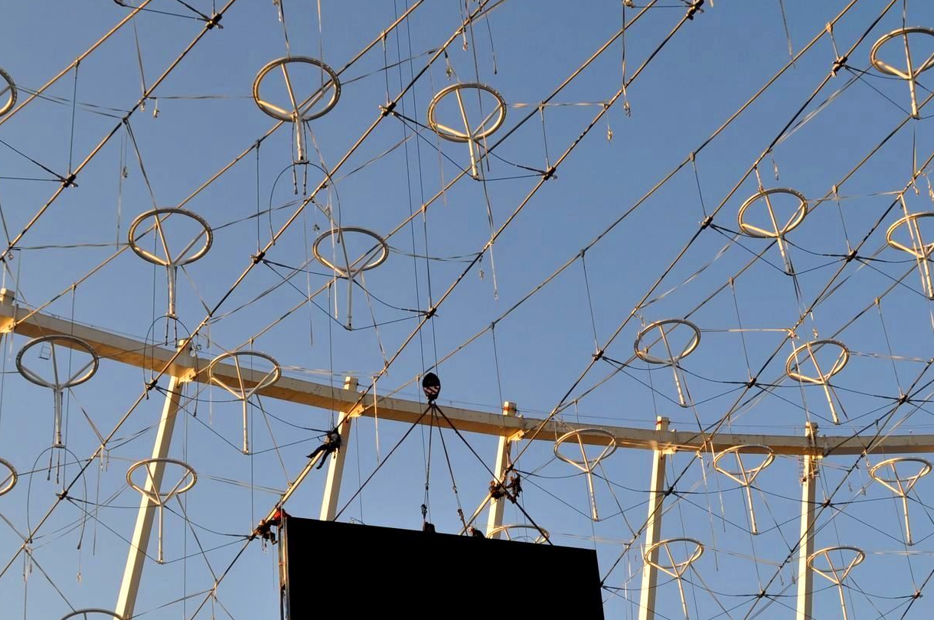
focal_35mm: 58
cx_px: 493
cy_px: 485
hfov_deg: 34.5
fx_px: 1503
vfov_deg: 23.0
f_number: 7.1
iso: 200
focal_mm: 22
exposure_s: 1/200
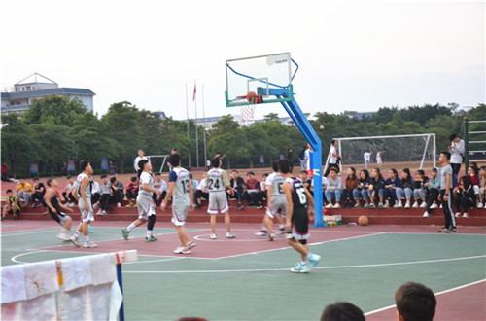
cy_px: 160
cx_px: 243
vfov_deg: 20.0
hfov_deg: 30.0
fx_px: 908
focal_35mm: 68
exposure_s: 1/50
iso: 1600
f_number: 4.8
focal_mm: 45
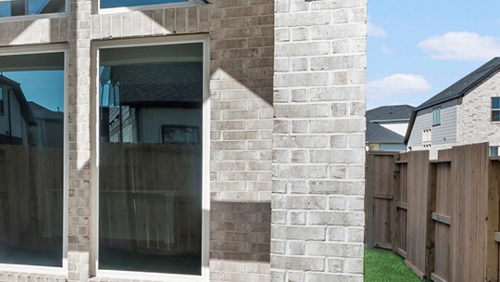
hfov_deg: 27.7
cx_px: -194
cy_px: 154
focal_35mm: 59
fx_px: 782
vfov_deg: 20.4
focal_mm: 14
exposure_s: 1/60
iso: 100
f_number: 9
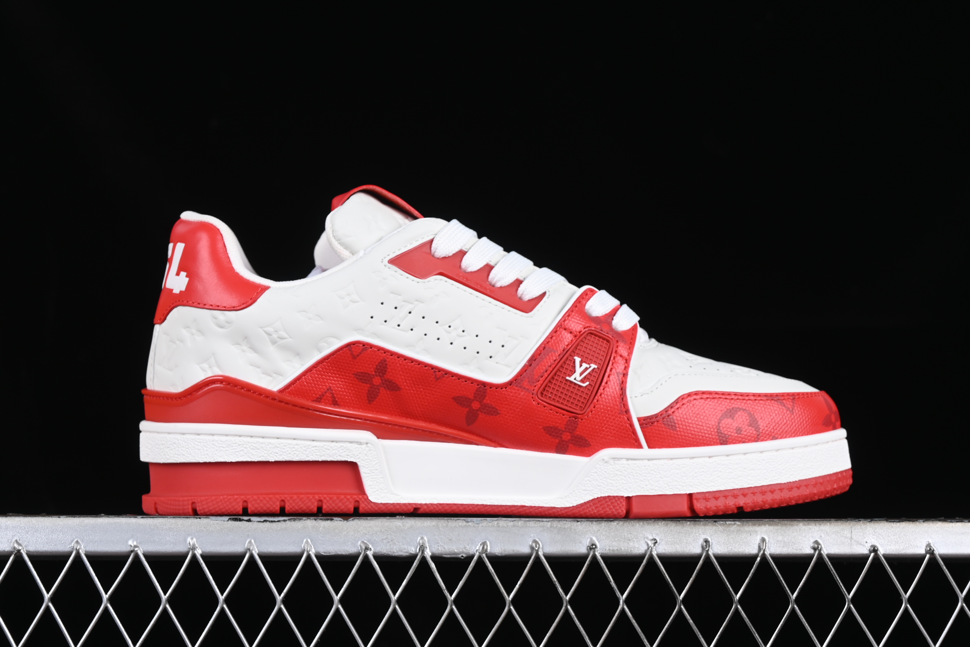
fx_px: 2021
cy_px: 324
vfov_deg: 18.2
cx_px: 485
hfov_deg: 27.0
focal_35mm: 75
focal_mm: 50
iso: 160
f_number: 8
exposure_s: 1/80
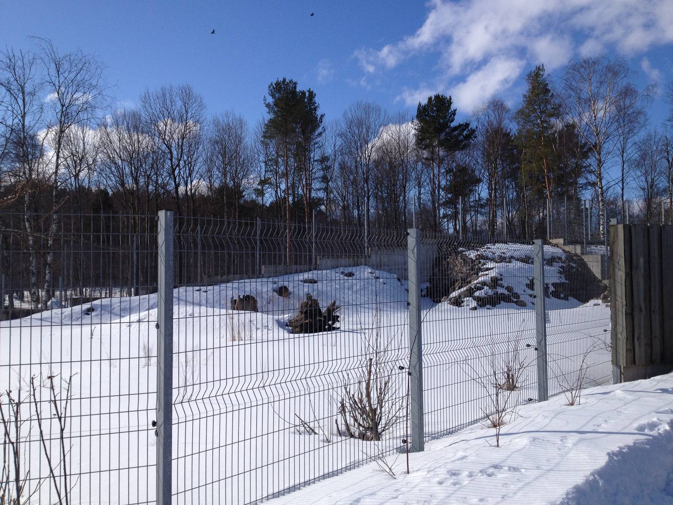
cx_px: 336
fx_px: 680
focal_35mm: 35
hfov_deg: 52.6
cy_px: 252
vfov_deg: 40.7
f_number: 2.4
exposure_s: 1/3247
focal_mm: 4.28
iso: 50
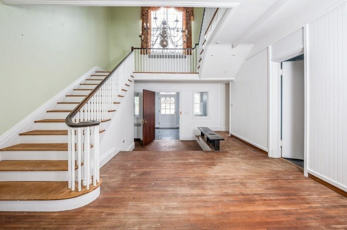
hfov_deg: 104.3
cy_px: 115
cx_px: 174
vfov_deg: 81.1
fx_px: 135
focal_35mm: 14
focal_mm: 14
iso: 200
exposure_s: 1/3
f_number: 11
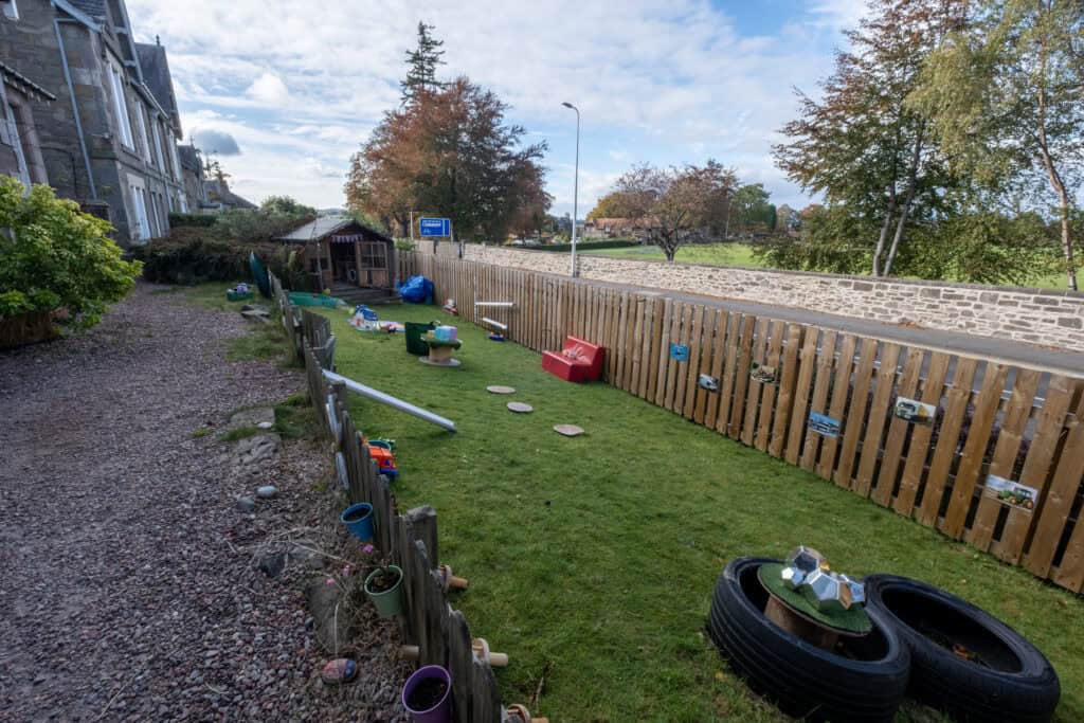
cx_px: 542
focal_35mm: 15
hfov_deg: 100.4
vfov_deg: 77.3
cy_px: 362
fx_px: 452
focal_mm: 10
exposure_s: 1/400
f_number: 10
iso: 200
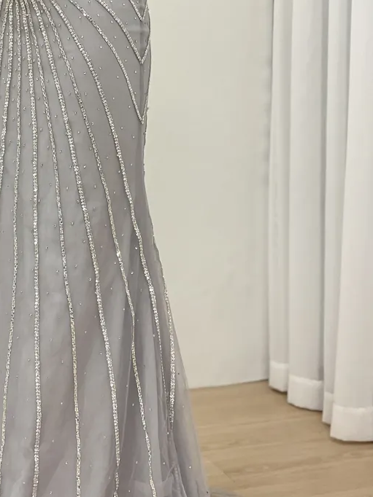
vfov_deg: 31.1
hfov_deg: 23.7
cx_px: 90
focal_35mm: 61
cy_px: 122
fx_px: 877
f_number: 1.6
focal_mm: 4.2
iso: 125
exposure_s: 1/50
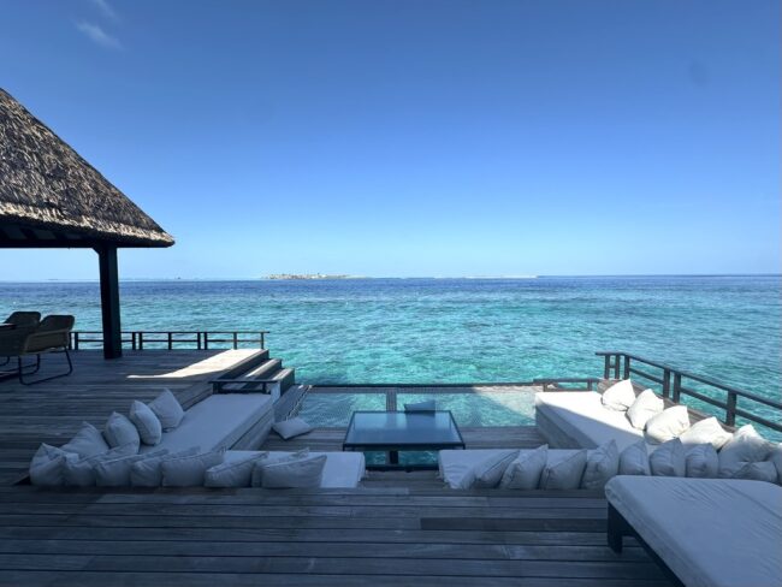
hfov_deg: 102.0
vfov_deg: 85.7
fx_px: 316
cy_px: 294
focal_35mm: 14
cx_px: 391
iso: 50
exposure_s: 1/2353
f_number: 2.2
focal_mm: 2.22
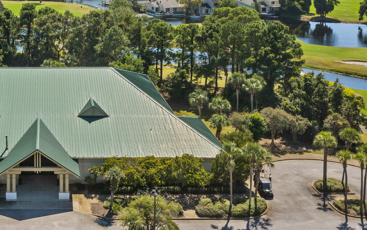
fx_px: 580
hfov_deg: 33.4
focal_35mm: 58
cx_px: 43
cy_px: 23
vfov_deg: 21.9
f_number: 6.3
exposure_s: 1/500
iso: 100
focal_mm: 10.26
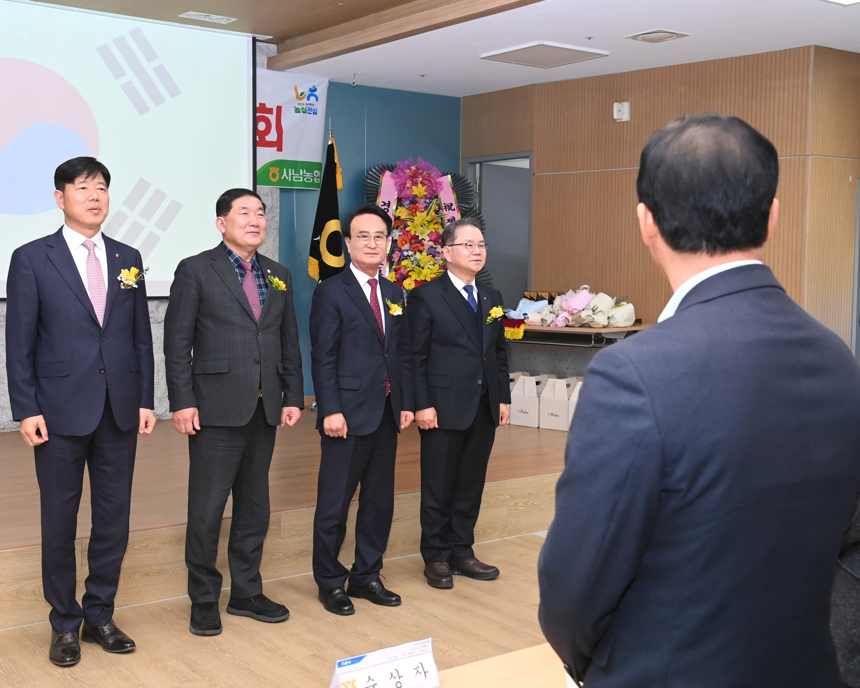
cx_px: 432
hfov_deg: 45.8
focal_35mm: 40
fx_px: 1018
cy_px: 346
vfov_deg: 37.3
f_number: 6.3
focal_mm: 35
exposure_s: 1/250
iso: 3200
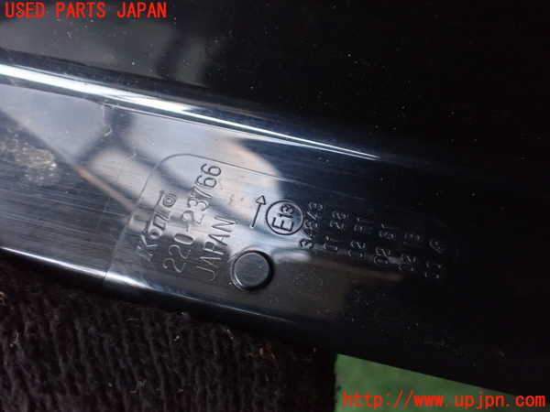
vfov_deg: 46.8
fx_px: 477
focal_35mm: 30
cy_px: 206
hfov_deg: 60.0
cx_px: 275
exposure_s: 1/30
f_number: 2.3
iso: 1250
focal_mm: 5.4
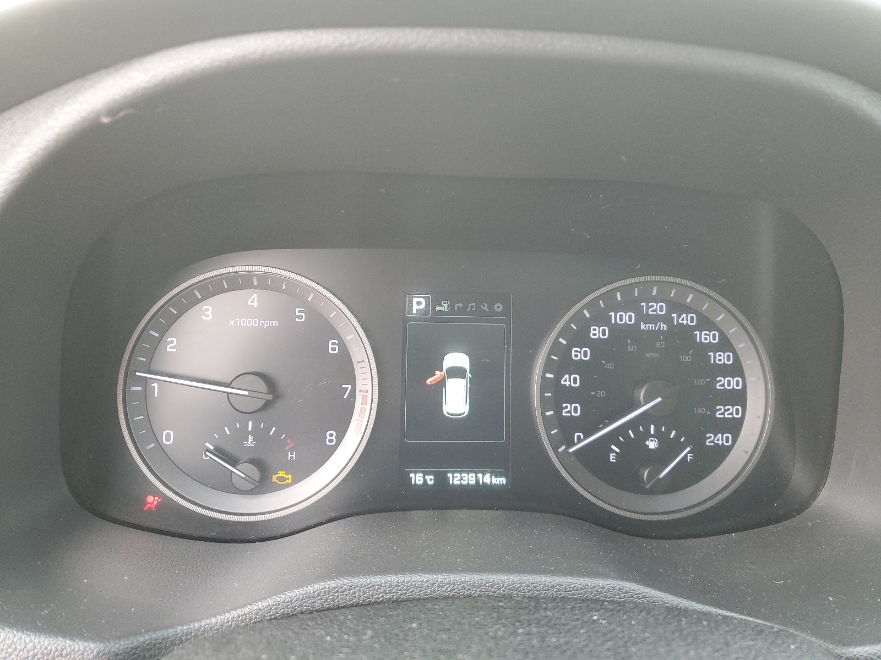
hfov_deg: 67.3
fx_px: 662
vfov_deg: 53.1
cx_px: 440
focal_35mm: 26
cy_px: 330
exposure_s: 1/60.2
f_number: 1.5
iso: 160
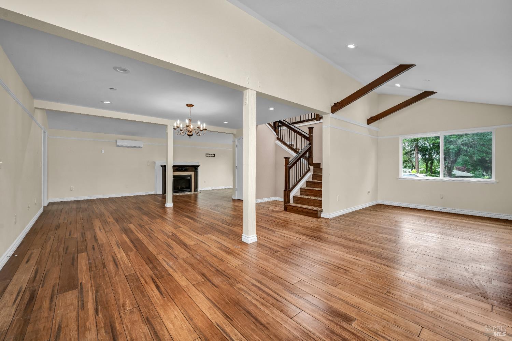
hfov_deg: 104.3
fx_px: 199
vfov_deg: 81.2
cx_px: 256
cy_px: 170
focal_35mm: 14
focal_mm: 14
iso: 250
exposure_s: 1/30
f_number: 8
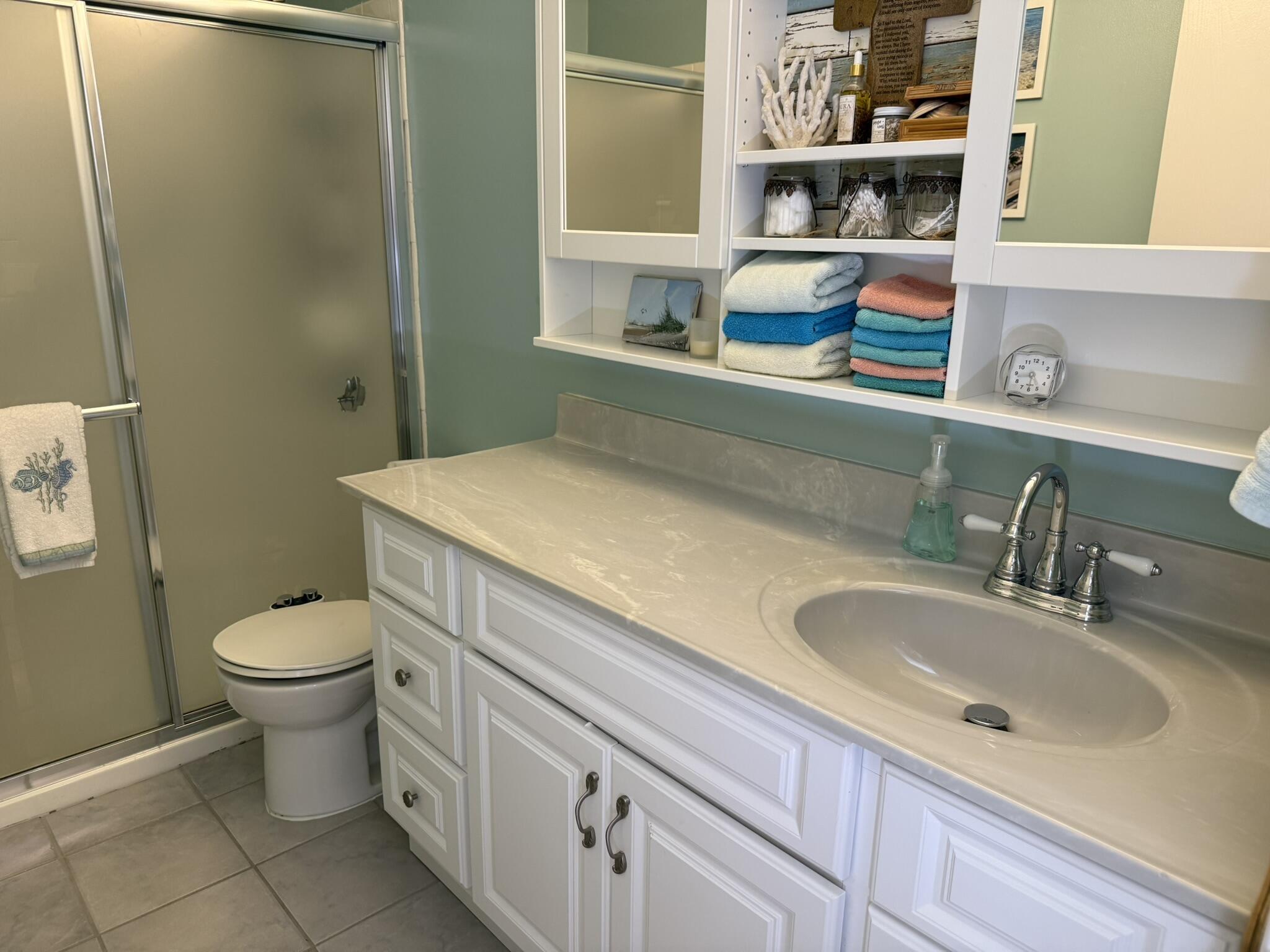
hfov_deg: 71.6
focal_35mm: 24
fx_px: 881
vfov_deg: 56.8
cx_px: 635
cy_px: 476
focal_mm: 6.76
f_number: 1.78
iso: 160
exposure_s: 1/120
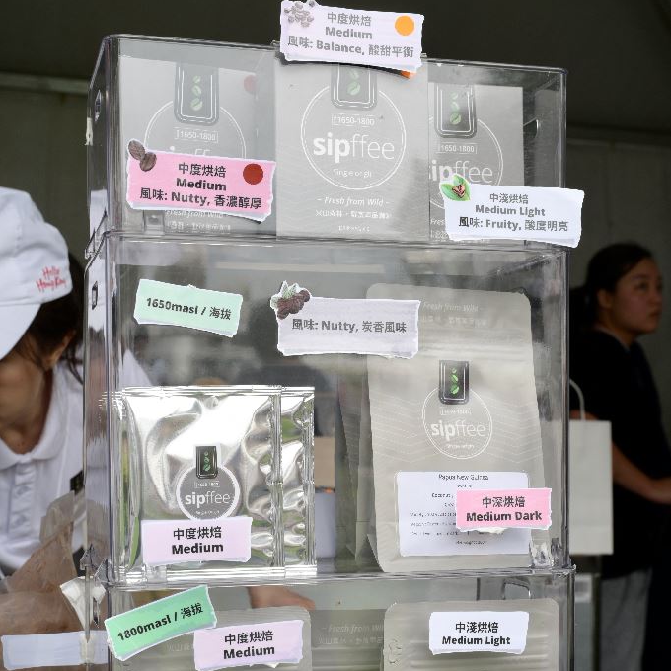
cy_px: 422
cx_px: 336
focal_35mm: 55
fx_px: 1206
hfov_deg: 31.1
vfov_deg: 30.9
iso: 320
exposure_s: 1/125
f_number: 9
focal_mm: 43
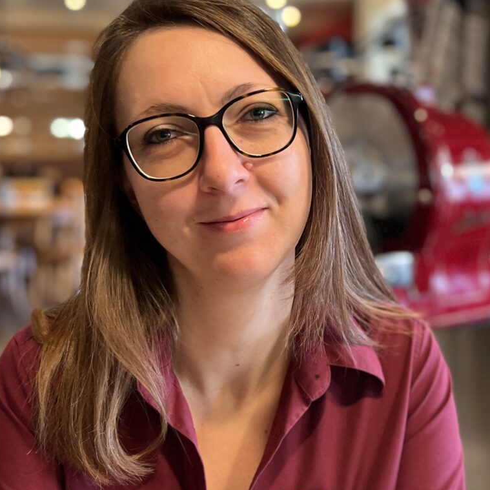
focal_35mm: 31
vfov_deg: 52.3
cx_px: 243
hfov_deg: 52.5
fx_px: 496
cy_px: 207
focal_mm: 5.7
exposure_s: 1/49
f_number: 1.5
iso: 250
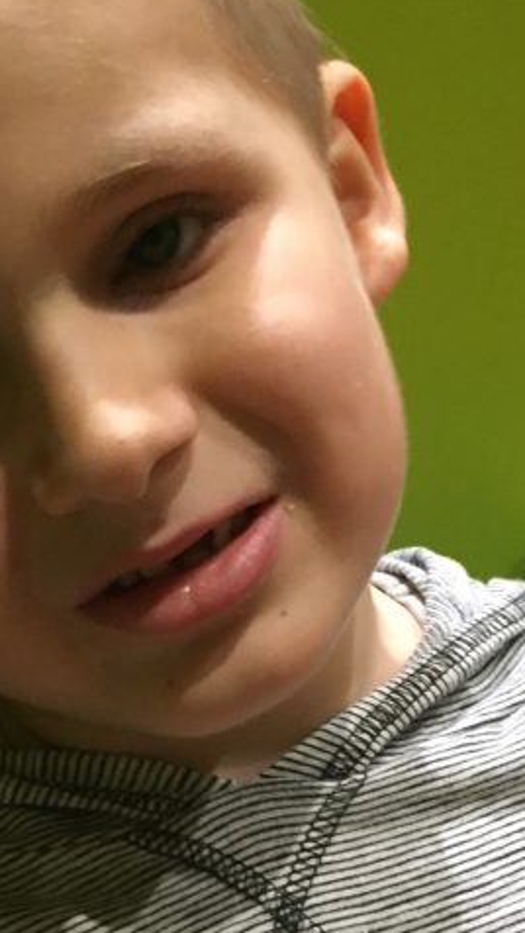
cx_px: 247
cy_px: 664
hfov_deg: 17.7
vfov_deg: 30.6
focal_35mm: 68
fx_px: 1682
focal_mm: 4.15
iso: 250
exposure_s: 1/17
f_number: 2.2
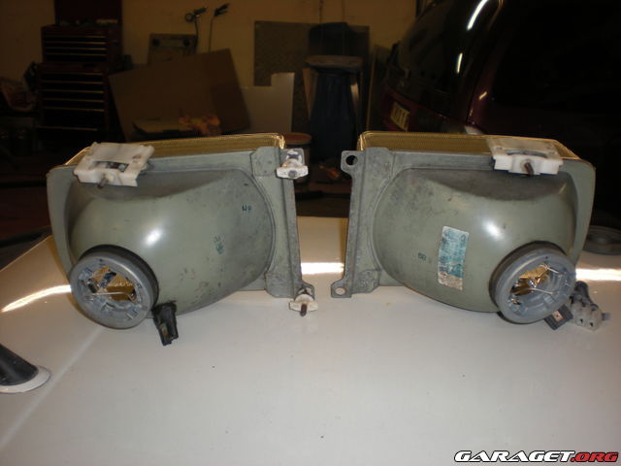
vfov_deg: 37.7
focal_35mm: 38
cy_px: 233
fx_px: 682
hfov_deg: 49.0
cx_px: 310
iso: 64
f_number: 3.1
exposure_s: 1/30
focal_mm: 6.3
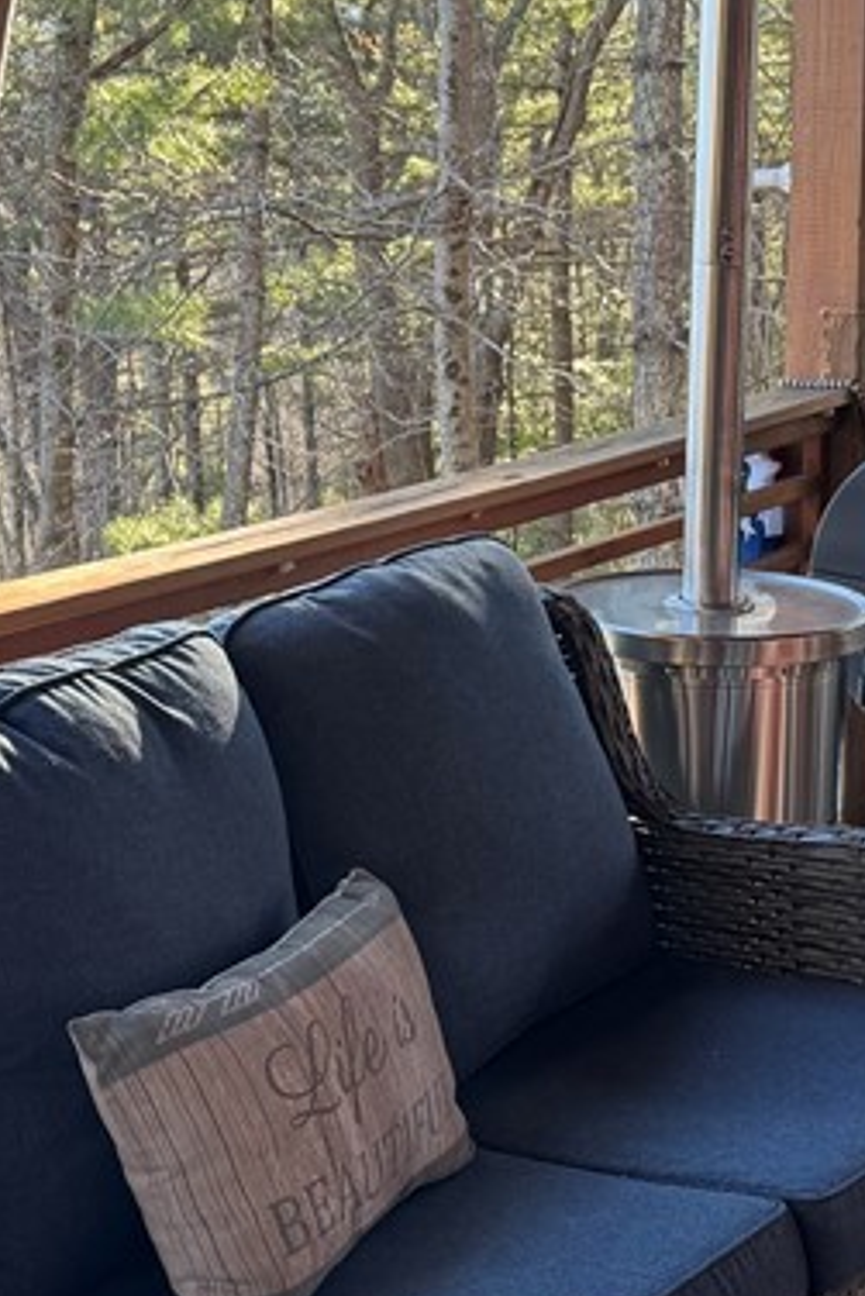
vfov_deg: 29.6
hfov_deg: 20.0
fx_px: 2448
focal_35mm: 68
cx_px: 427
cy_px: 572
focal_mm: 6.76
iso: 64
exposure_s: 1/121
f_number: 1.78
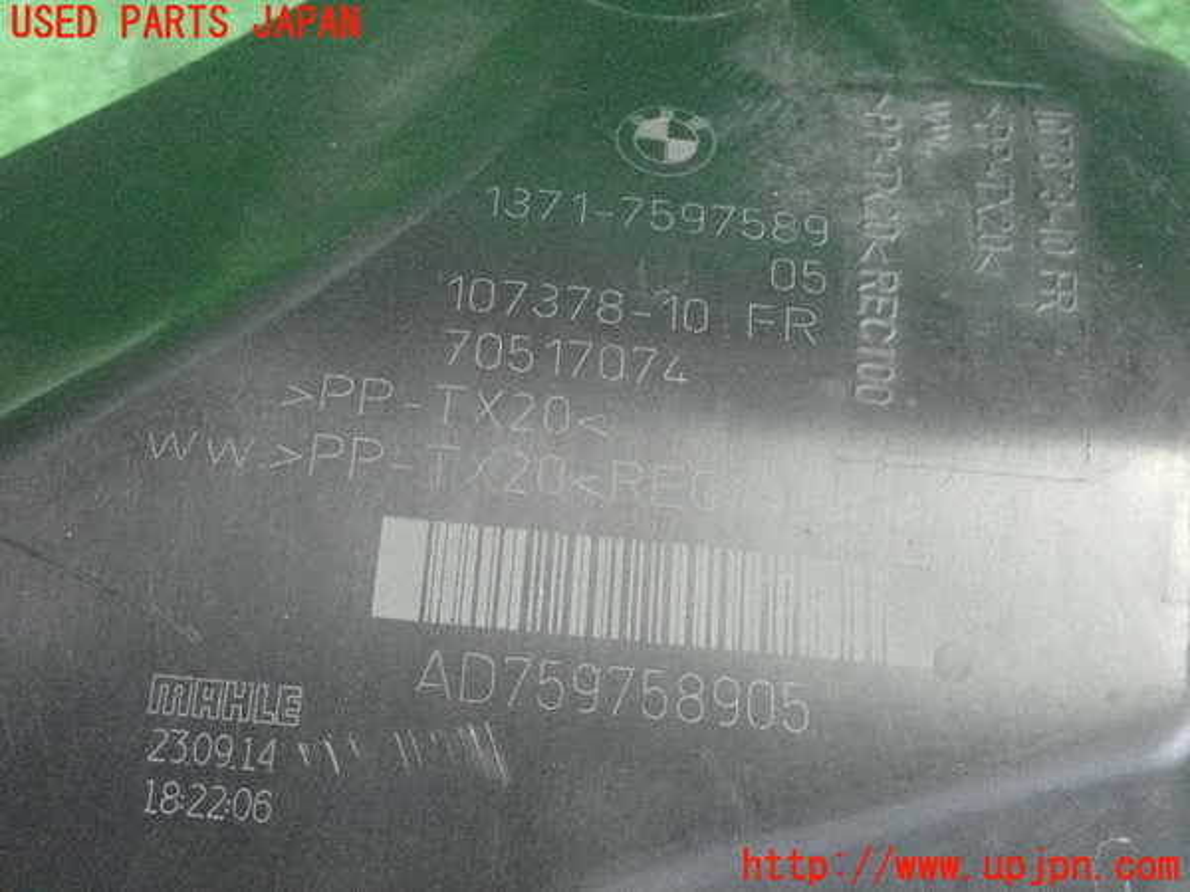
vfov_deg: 19.1
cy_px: 446
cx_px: 595
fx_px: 2647
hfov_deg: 25.3
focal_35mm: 77
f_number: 4.1
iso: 6400
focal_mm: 13.65
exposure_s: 1/125
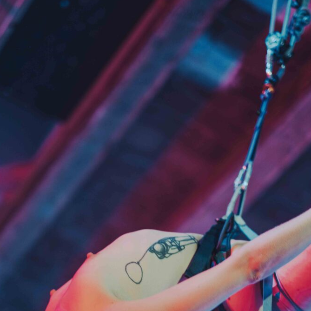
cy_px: 254
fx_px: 1250
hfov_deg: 14.2
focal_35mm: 123
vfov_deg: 14.1
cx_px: 143
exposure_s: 1/160
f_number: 1.2
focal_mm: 56
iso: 640
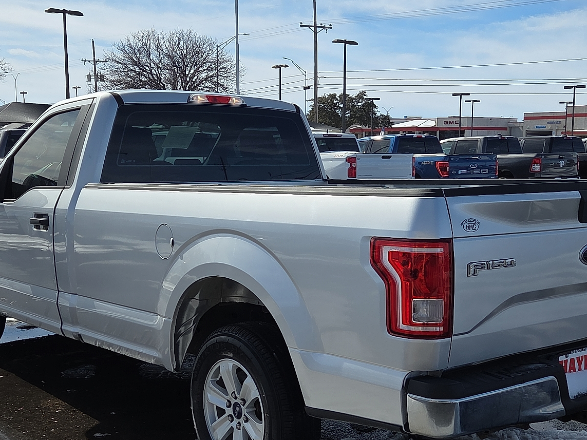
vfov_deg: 29.6
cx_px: 318
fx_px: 831
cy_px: 249
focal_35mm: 49
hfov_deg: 38.9
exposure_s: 1/10000
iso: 64
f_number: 1.8
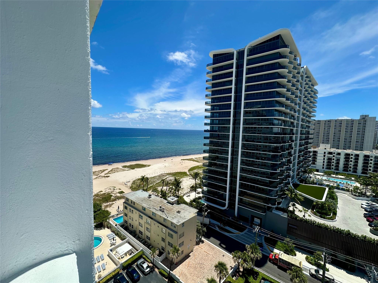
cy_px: 142
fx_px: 153
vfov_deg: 85.7
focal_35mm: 14
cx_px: 189
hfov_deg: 102.1
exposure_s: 1/2959
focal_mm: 2.22
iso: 50
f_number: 2.2
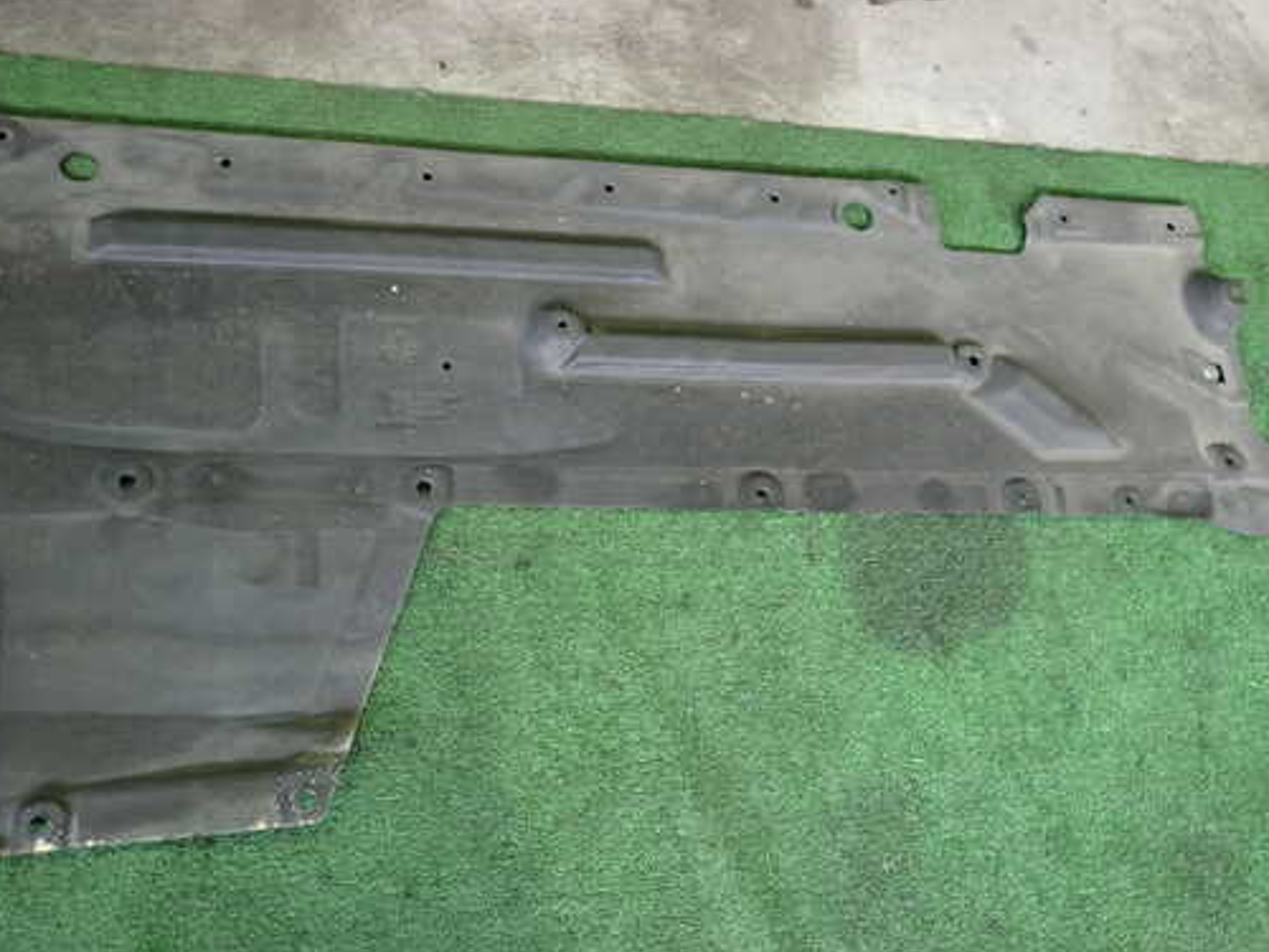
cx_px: 690
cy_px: 510
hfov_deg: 59.9
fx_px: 1100
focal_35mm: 30
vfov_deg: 46.8
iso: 320
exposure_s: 1/30
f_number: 2
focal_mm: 4.5
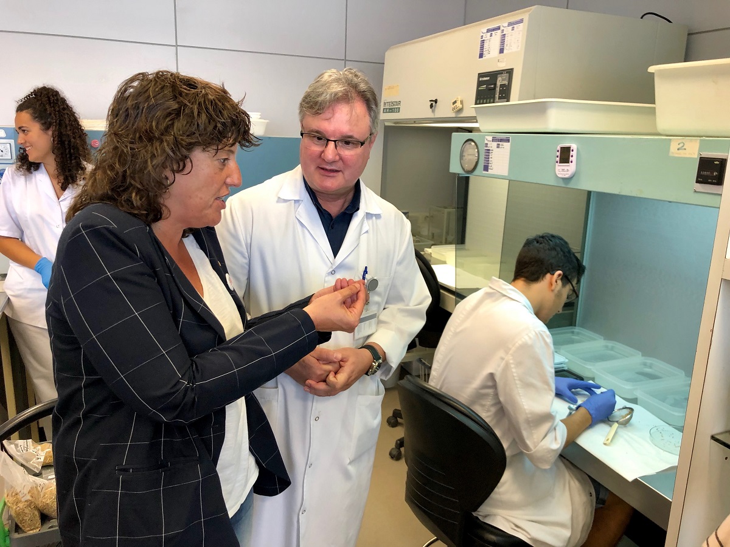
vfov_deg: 49.7
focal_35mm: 28
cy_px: 274
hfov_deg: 63.4
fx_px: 590
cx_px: 365
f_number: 1.8
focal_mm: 4
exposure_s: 1/33
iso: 40
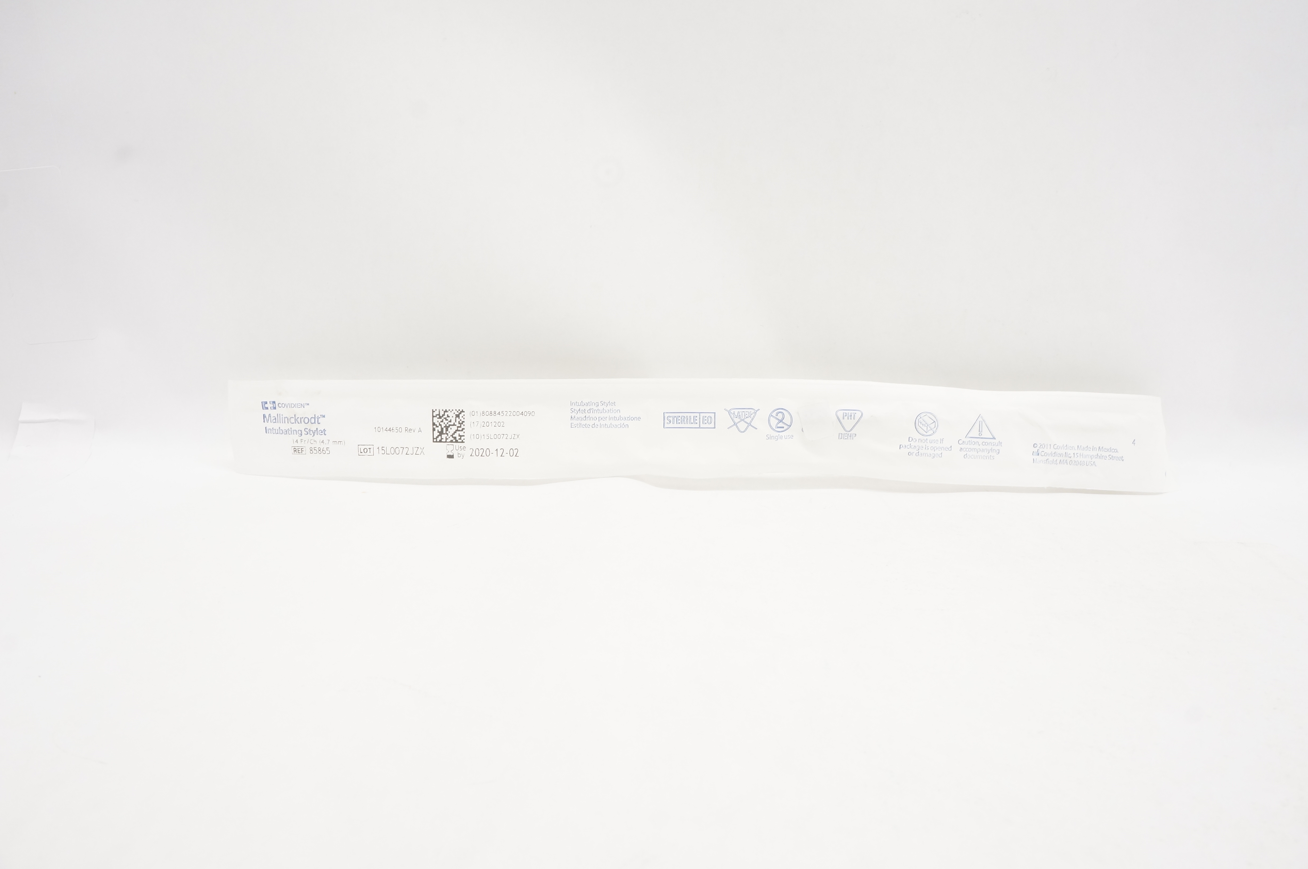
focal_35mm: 27
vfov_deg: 47.8
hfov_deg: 67.4
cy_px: 434
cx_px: 654
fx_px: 980
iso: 800
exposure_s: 1/30
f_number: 11
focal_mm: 18
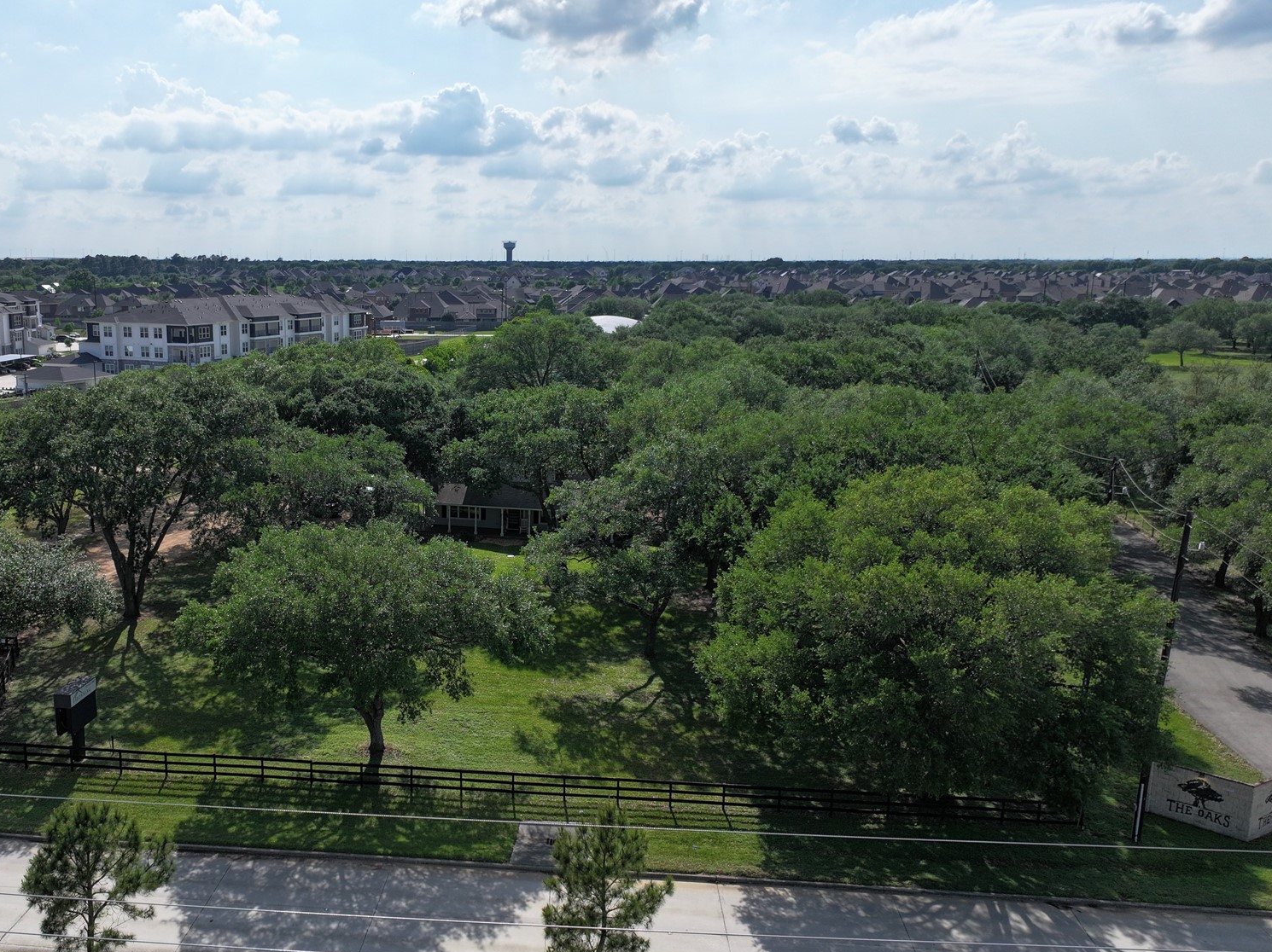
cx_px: 447
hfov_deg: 54.5
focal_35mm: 33
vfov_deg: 42.9
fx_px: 1212
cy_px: 518
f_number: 2.8
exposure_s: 1/5000
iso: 190
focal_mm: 12.29
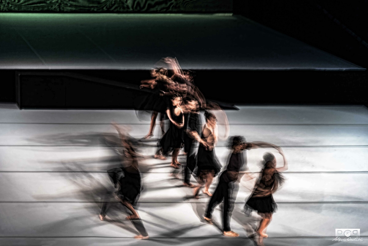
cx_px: 184
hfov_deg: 21.5
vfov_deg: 14.4
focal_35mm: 95
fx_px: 971
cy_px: 123
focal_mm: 95
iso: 400
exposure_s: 1/2.5
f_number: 4
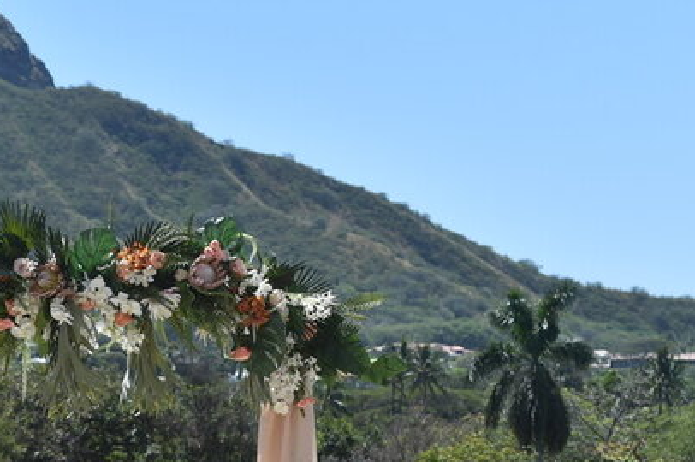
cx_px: 72
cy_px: 480
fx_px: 3298
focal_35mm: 171
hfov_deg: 11.9
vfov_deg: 8.0
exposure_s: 1/500
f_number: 5.6
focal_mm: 70
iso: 100
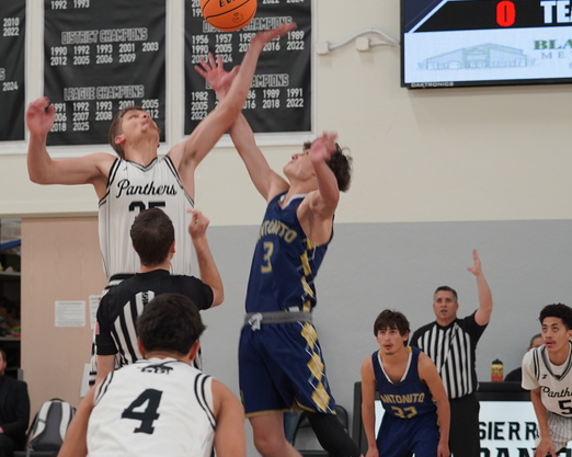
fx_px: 2369
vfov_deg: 11.0
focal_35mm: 140
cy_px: 322
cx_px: 207
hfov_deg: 13.8
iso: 1250
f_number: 4
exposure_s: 1/160
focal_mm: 76
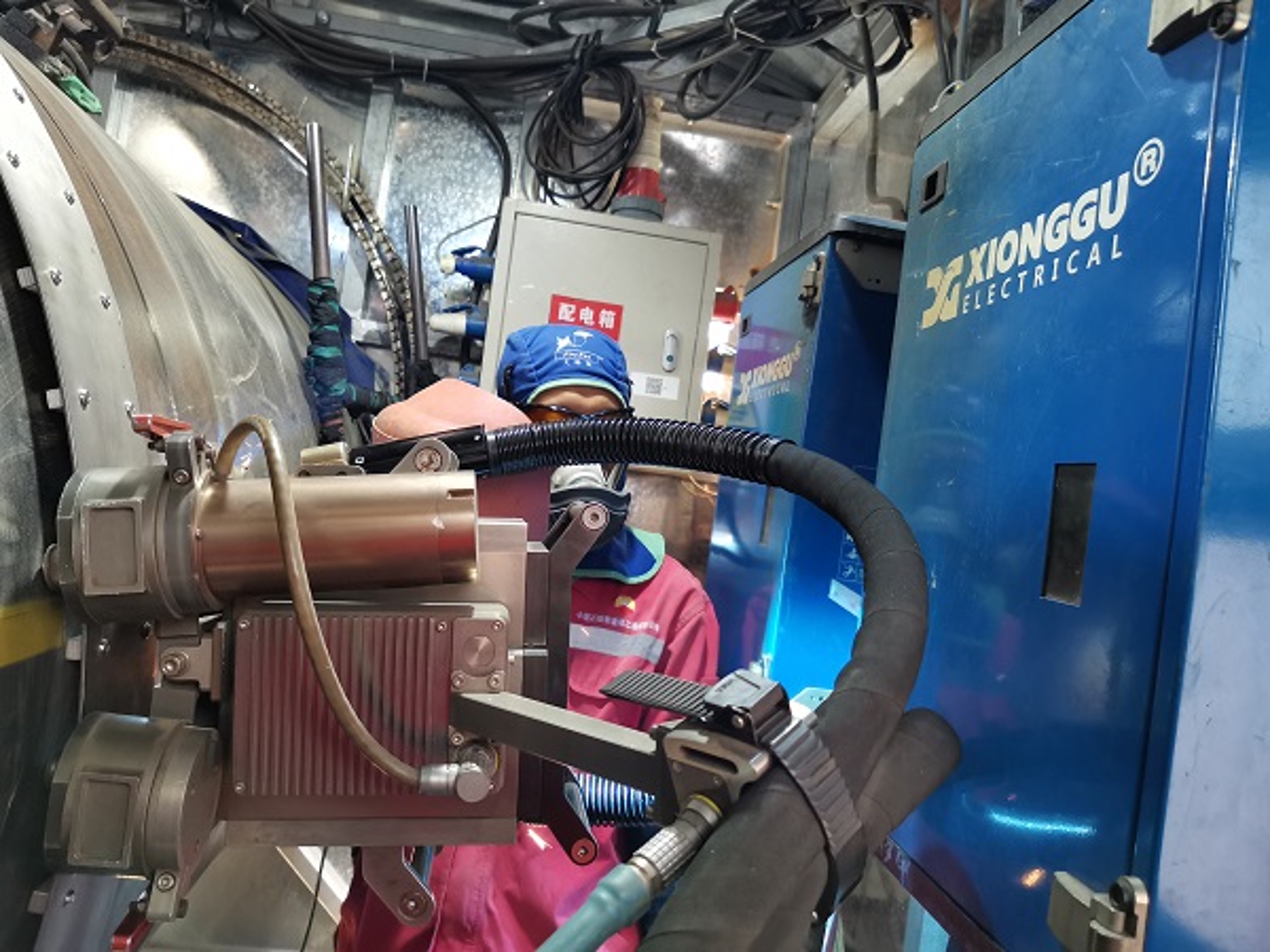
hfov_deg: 67.3
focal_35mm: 26
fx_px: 954
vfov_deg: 53.1
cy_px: 476
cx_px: 635
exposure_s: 1/100
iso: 400
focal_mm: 4.66
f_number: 1.4
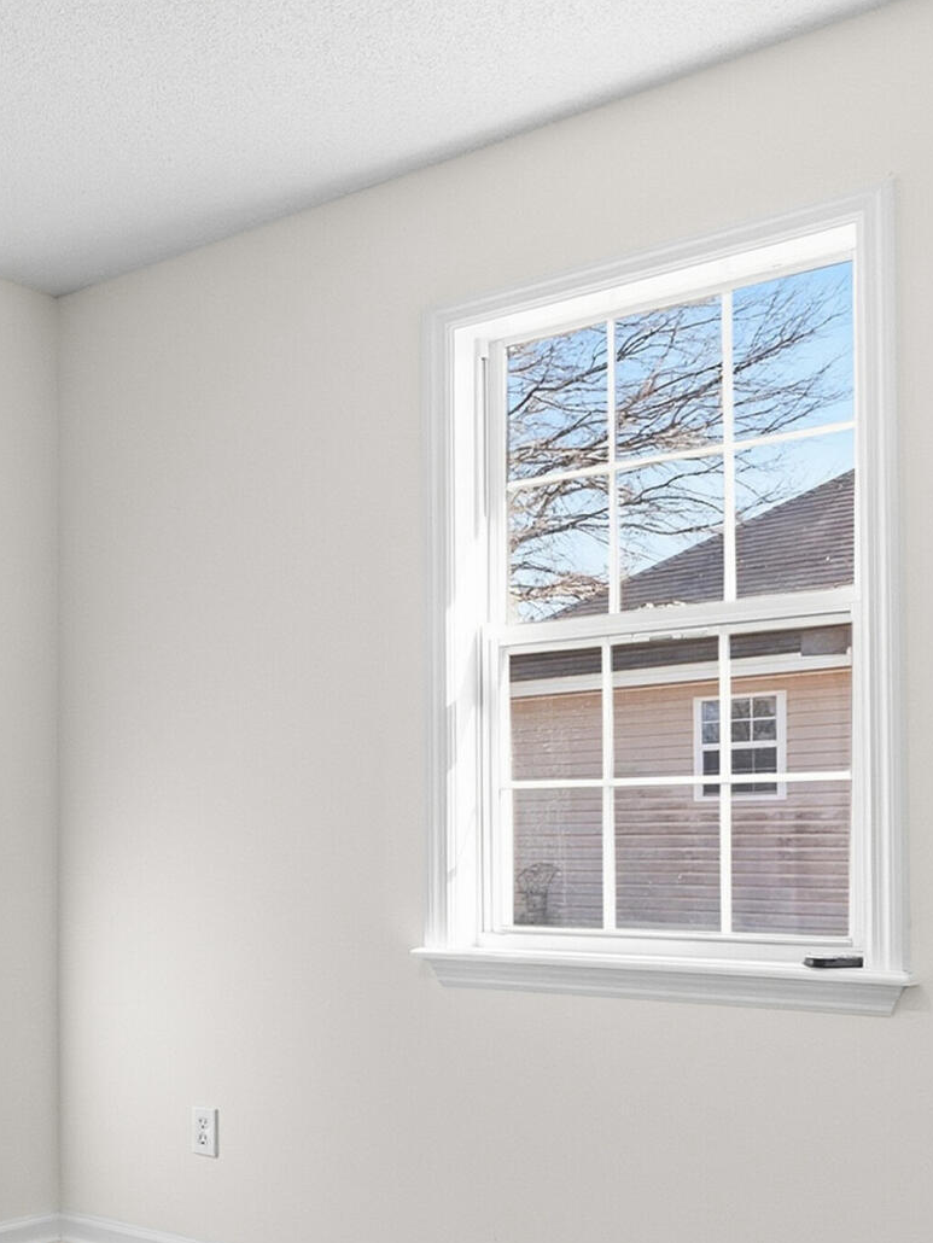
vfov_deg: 44.0
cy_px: 854
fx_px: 1509
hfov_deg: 30.7
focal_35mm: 42
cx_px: -89
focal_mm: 10
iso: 100
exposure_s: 1/50
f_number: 10
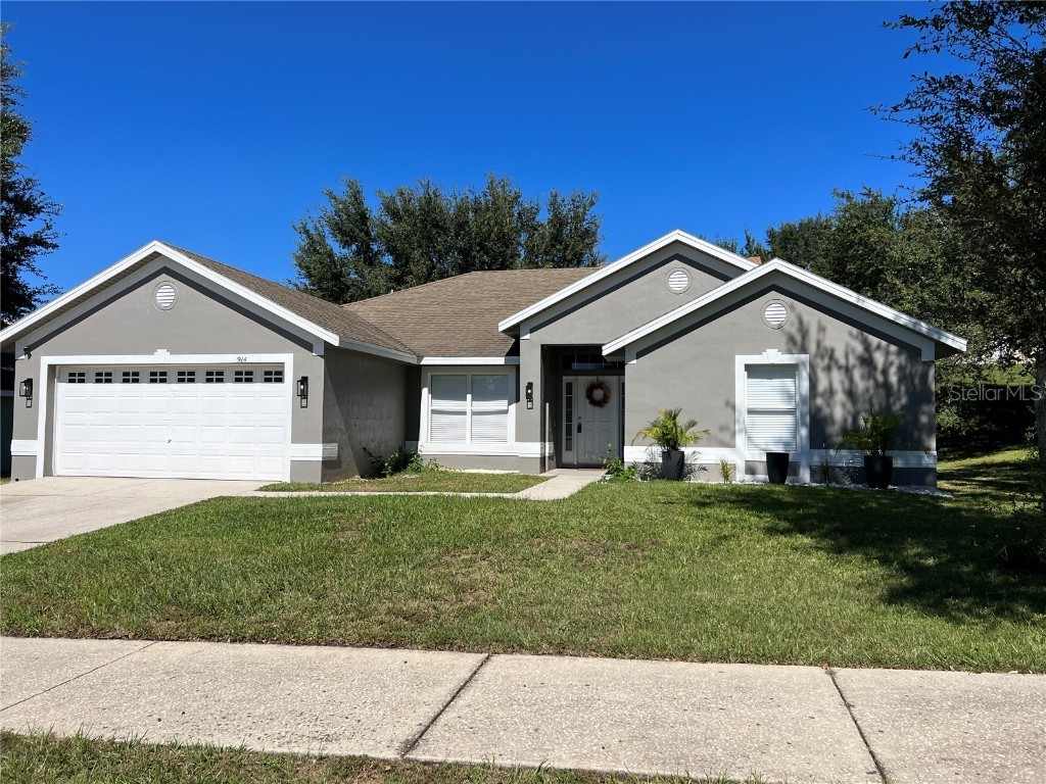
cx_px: 523
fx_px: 786
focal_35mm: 26
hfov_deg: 67.3
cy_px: 392
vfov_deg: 53.1
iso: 50
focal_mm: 5.7
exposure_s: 1/6993
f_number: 1.5
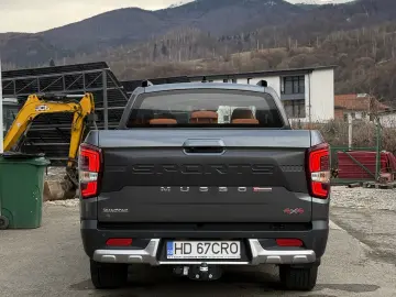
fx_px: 549
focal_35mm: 48
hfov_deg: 39.7
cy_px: 148
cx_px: 198
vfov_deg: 30.3
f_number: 1.78
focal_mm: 6.76
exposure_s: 1/606
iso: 80
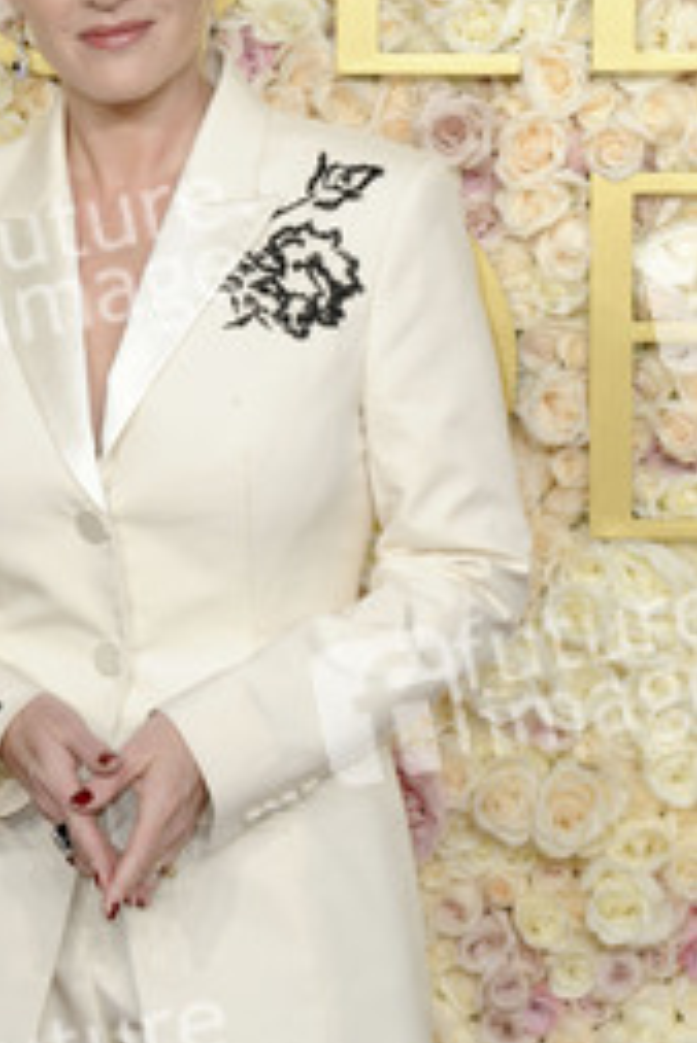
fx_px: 4669
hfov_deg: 8.5
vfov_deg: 12.8
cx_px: 151
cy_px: 482
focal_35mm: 161
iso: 1000
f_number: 14
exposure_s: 1/250
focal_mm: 102
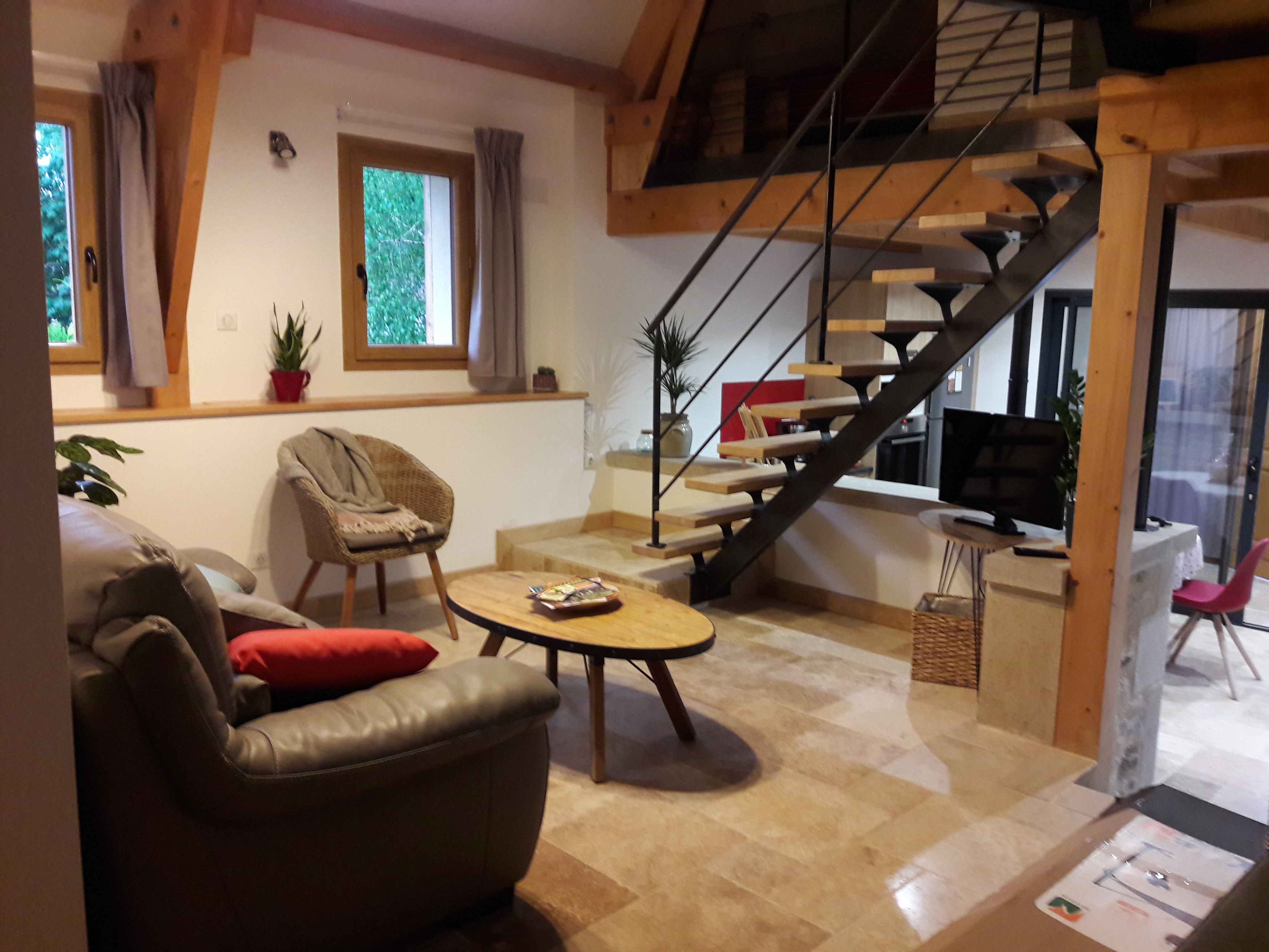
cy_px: 476
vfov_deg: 49.7
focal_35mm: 28
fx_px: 1026
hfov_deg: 63.4
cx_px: 634
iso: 160
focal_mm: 3.7
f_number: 1.9
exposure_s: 1/20
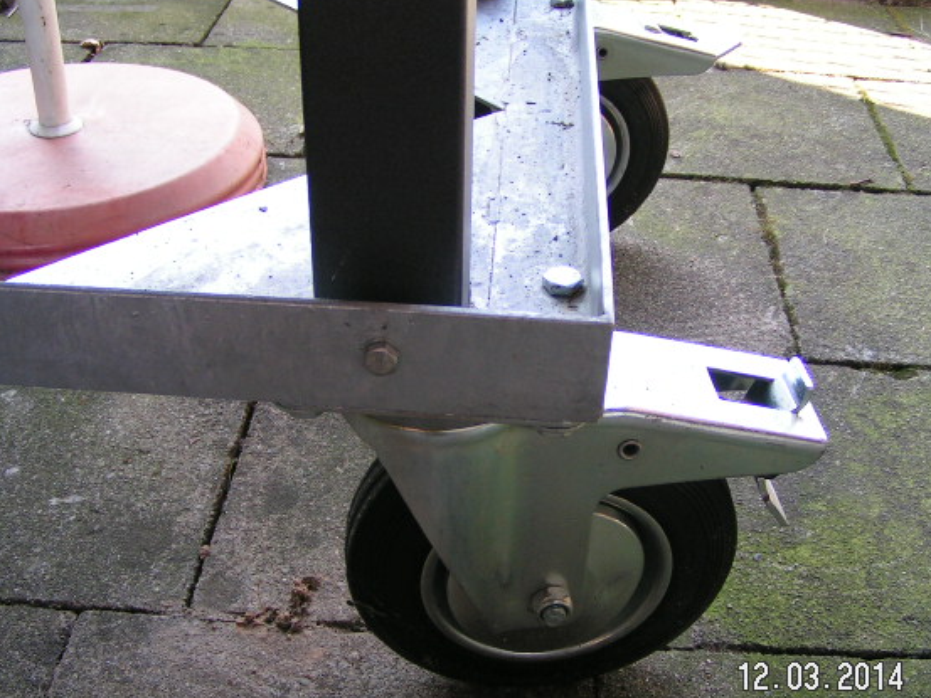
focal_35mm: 44
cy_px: 352
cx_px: 456
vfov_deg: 32.9
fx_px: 1184
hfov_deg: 42.9
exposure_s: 1/40
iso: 80
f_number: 2.8
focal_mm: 5.8
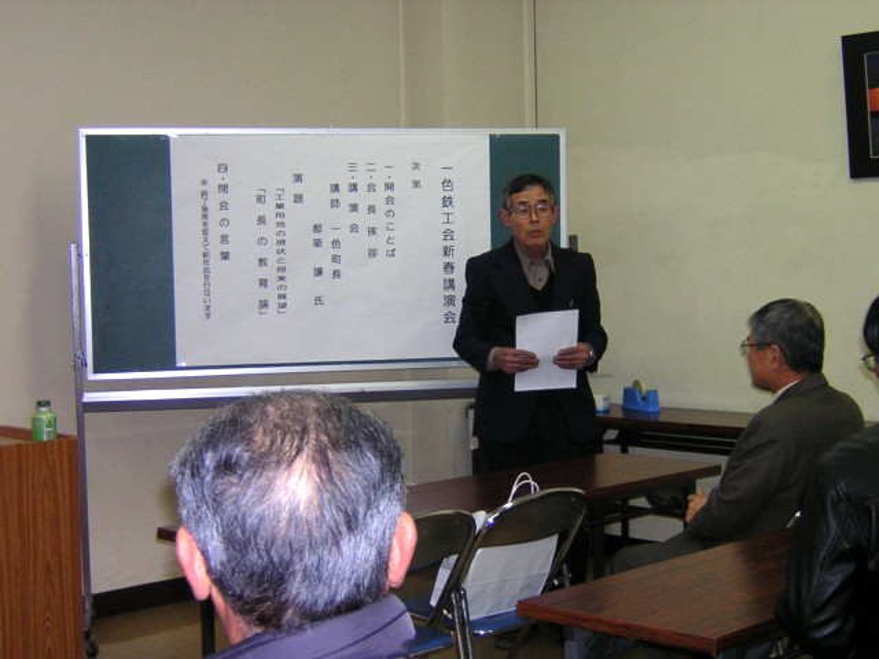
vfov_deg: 27.0
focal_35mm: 54
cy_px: 330
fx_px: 1371
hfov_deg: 35.5
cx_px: 440
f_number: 3.2
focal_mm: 7.1
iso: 300
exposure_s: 1/60.1
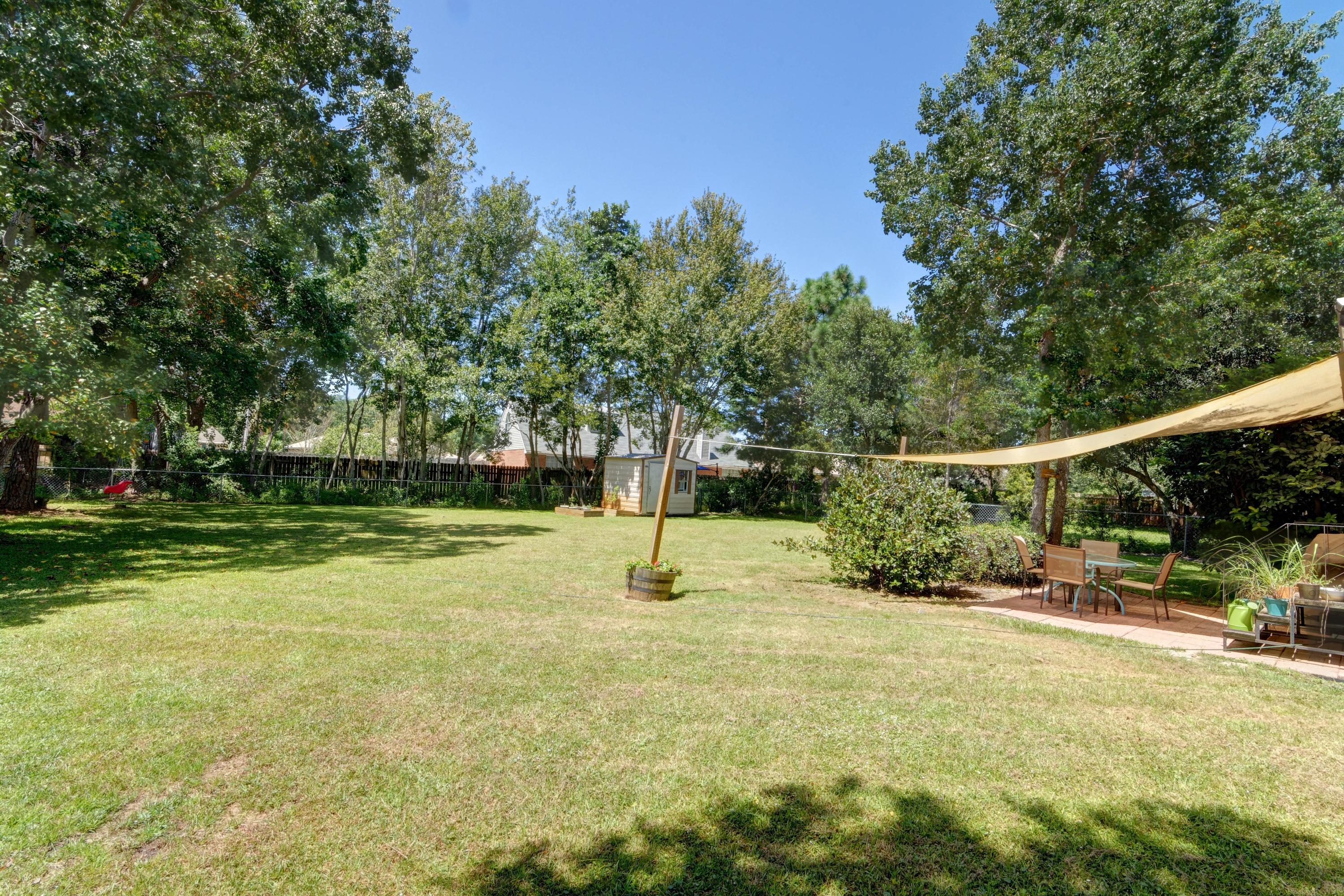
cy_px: 448
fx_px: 597
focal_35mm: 16
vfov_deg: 73.7
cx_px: 672
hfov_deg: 96.7
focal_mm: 11
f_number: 20
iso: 100
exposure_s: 1/125
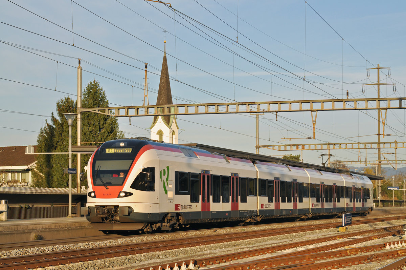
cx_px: 203
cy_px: 135
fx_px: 1048
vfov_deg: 14.7
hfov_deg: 21.9
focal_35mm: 93
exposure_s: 1/800
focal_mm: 62
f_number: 5.6
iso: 250
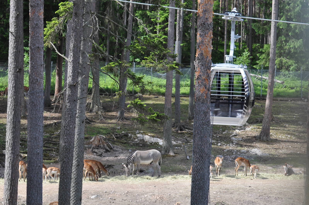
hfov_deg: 16.7
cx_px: 154
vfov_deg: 11.1
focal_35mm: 123
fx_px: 1055
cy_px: 102
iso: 200
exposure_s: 1/200
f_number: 7.1
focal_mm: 82
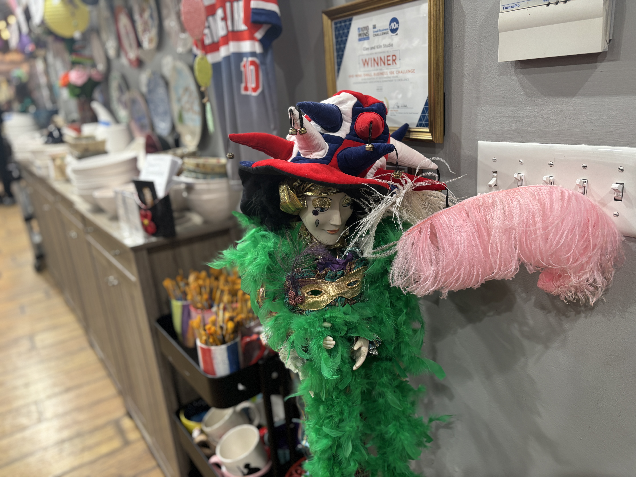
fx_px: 478
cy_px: 238
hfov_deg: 67.3
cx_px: 318
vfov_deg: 53.1
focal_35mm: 26
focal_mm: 5.96
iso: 160
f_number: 1.6
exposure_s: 1/60
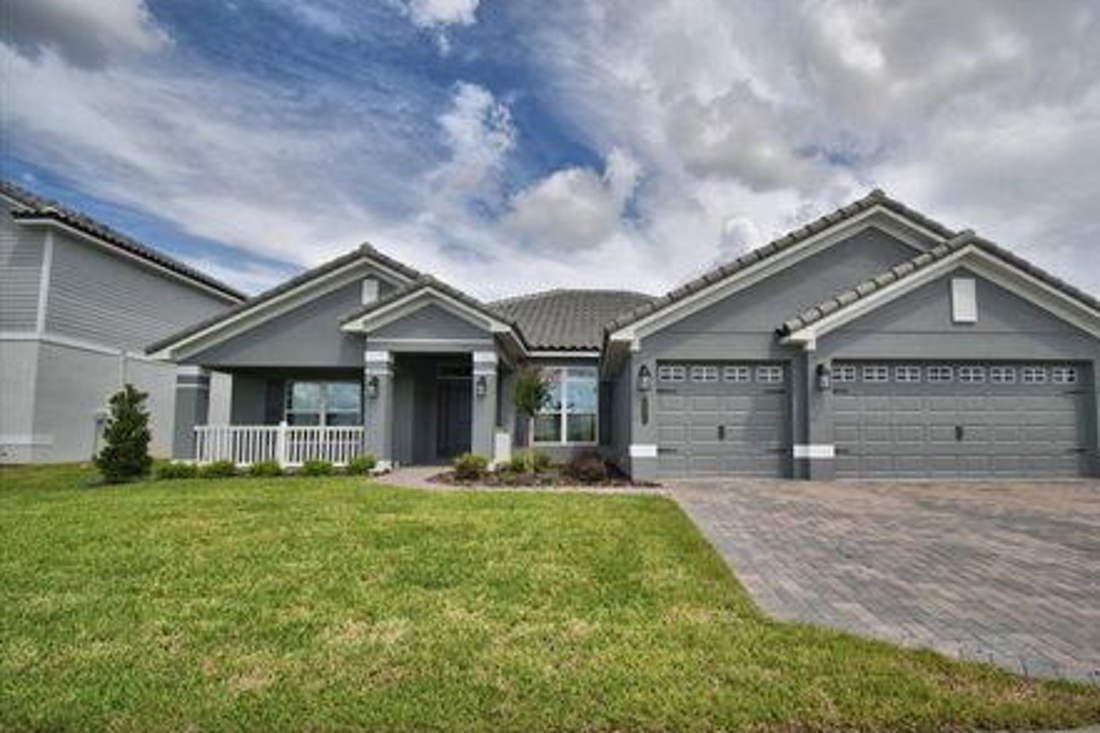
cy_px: 398
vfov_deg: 70.3
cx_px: 621
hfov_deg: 92.8
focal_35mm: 17
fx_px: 519
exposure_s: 1/1600
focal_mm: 10
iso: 100
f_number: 4.5
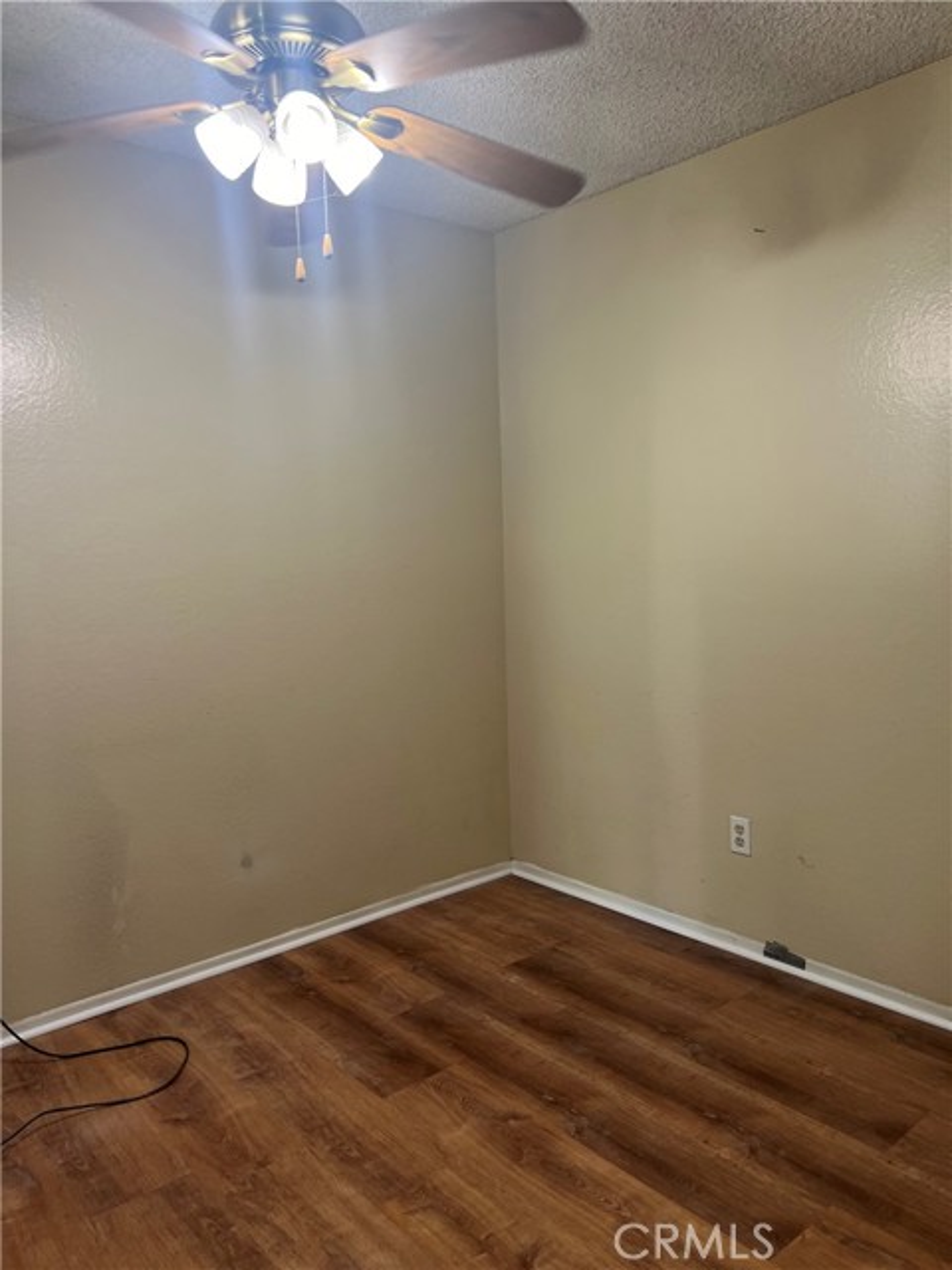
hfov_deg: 53.1
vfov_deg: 67.3
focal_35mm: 26
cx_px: 476
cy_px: 635
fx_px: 953
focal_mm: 5.7
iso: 64
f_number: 1.5
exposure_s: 1/60
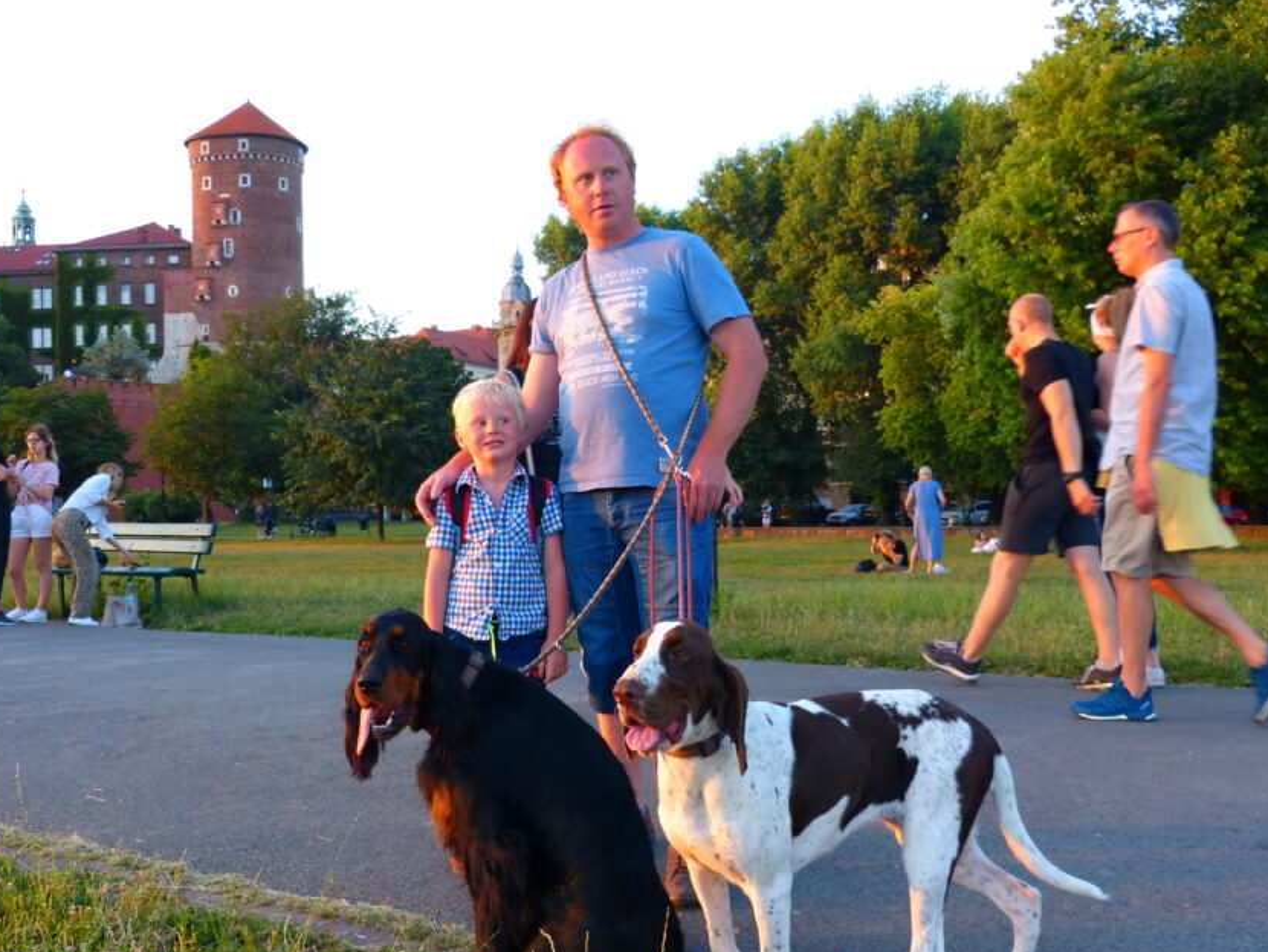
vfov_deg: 38.6
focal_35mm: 37
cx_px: 614
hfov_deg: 50.1
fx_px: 1356
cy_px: 555
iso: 100
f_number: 2.9
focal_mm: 5.3
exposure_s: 1/60
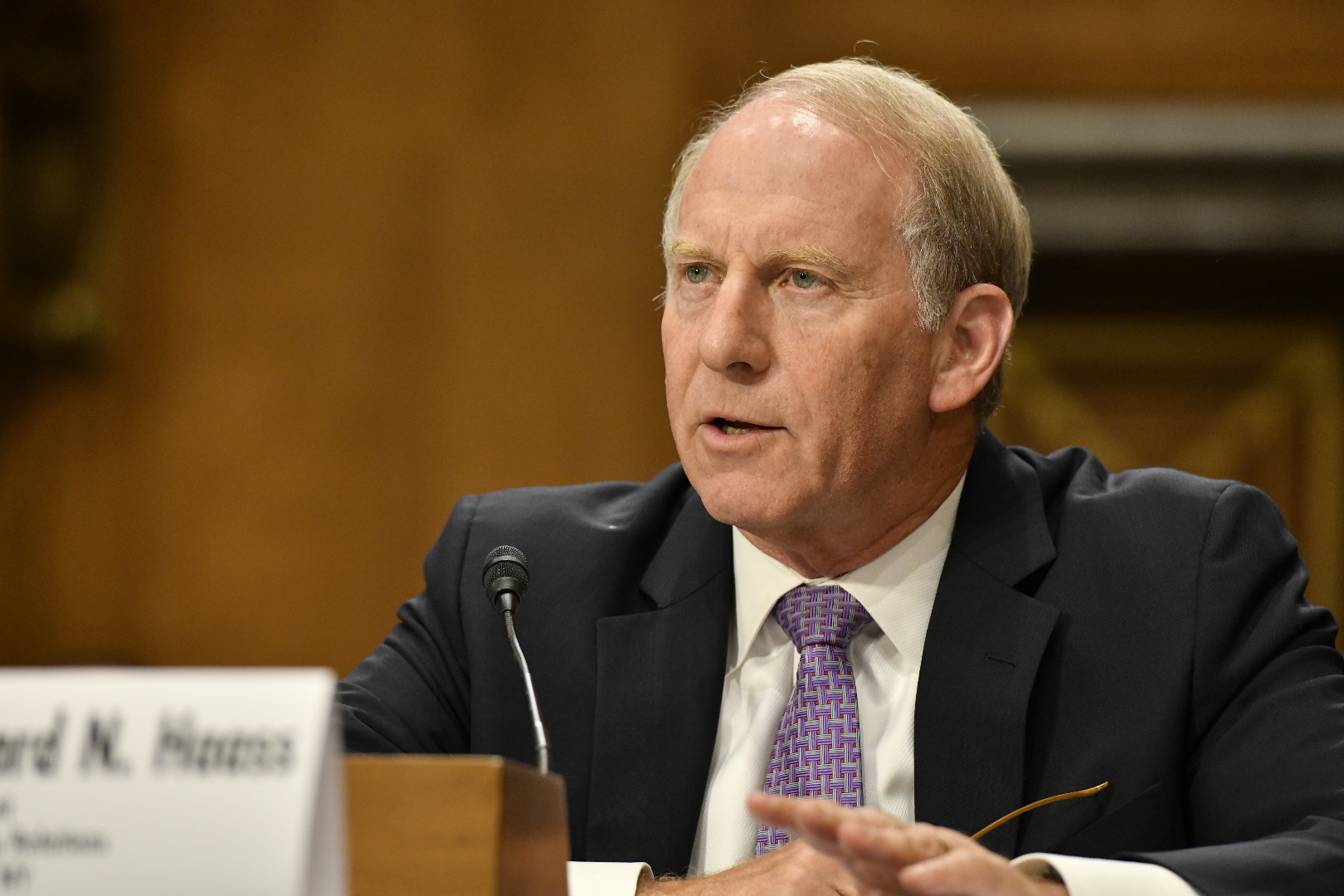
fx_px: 7466
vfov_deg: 6.9
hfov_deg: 10.3
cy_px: 448
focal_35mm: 200
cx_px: 672
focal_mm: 200
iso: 3200
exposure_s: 1/250
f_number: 4.5
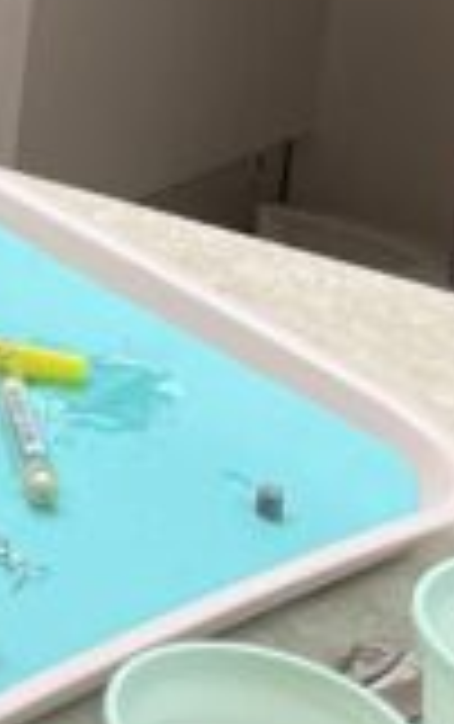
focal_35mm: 175
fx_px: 3455
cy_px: -863
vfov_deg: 10.6
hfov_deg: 6.9
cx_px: -805
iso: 50
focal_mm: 5.1
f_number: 1.6
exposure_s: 1/64
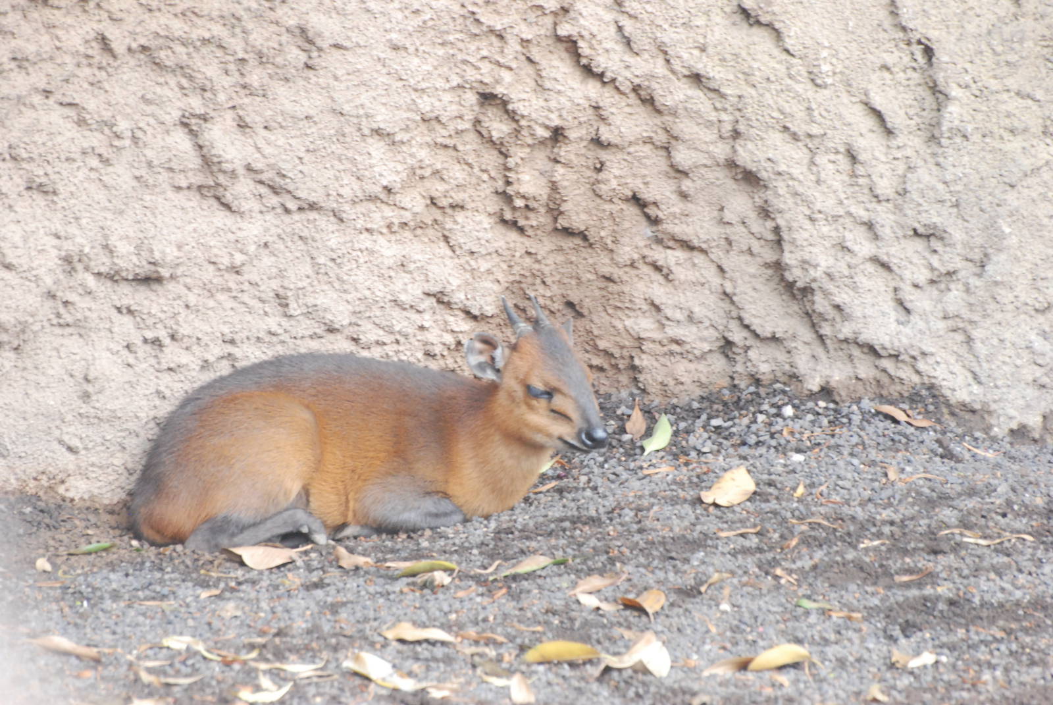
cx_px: 526
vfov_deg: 3.1
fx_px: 13178
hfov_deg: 4.6
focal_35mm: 450
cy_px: 352
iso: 1600
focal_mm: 300
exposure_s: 1/160
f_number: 10
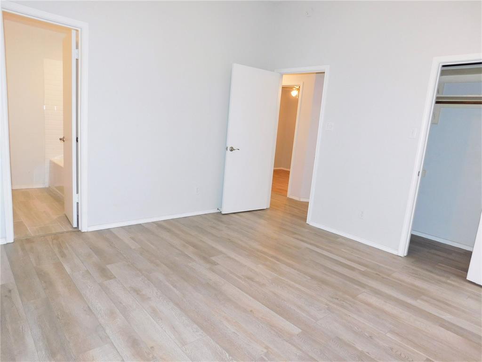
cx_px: 241
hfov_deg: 73.9
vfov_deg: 58.9
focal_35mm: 23
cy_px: 181
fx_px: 320
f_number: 3
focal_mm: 4
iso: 200
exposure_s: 1/30
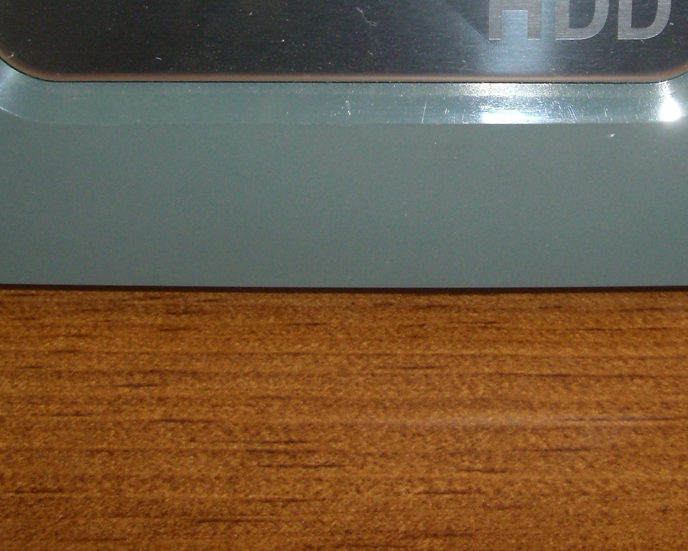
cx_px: 500
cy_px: 85
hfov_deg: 23.6
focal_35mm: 80
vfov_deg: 18.9
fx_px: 1629
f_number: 5.6
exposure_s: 1/30
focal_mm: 7.9
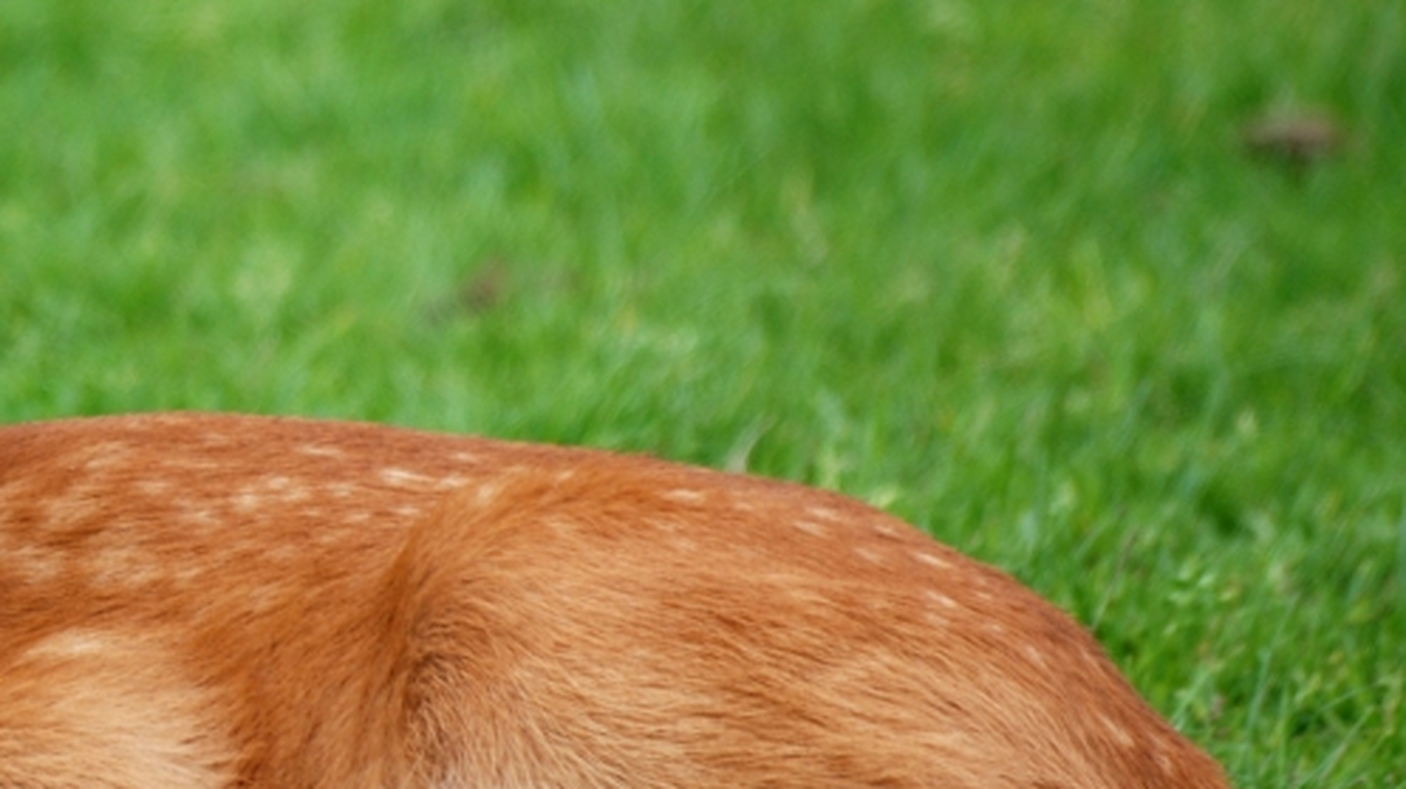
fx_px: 28991
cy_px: 287
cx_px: 181
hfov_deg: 2.8
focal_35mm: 778
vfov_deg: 1.6
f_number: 5.3
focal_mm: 240
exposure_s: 1/500
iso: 180
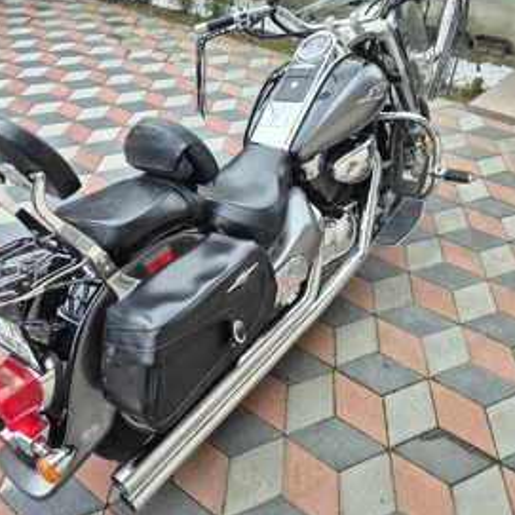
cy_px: 262
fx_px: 505
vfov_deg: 54.0
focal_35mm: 30
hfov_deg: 54.0
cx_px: 239
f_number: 1.8
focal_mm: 5.4
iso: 25
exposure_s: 1/323
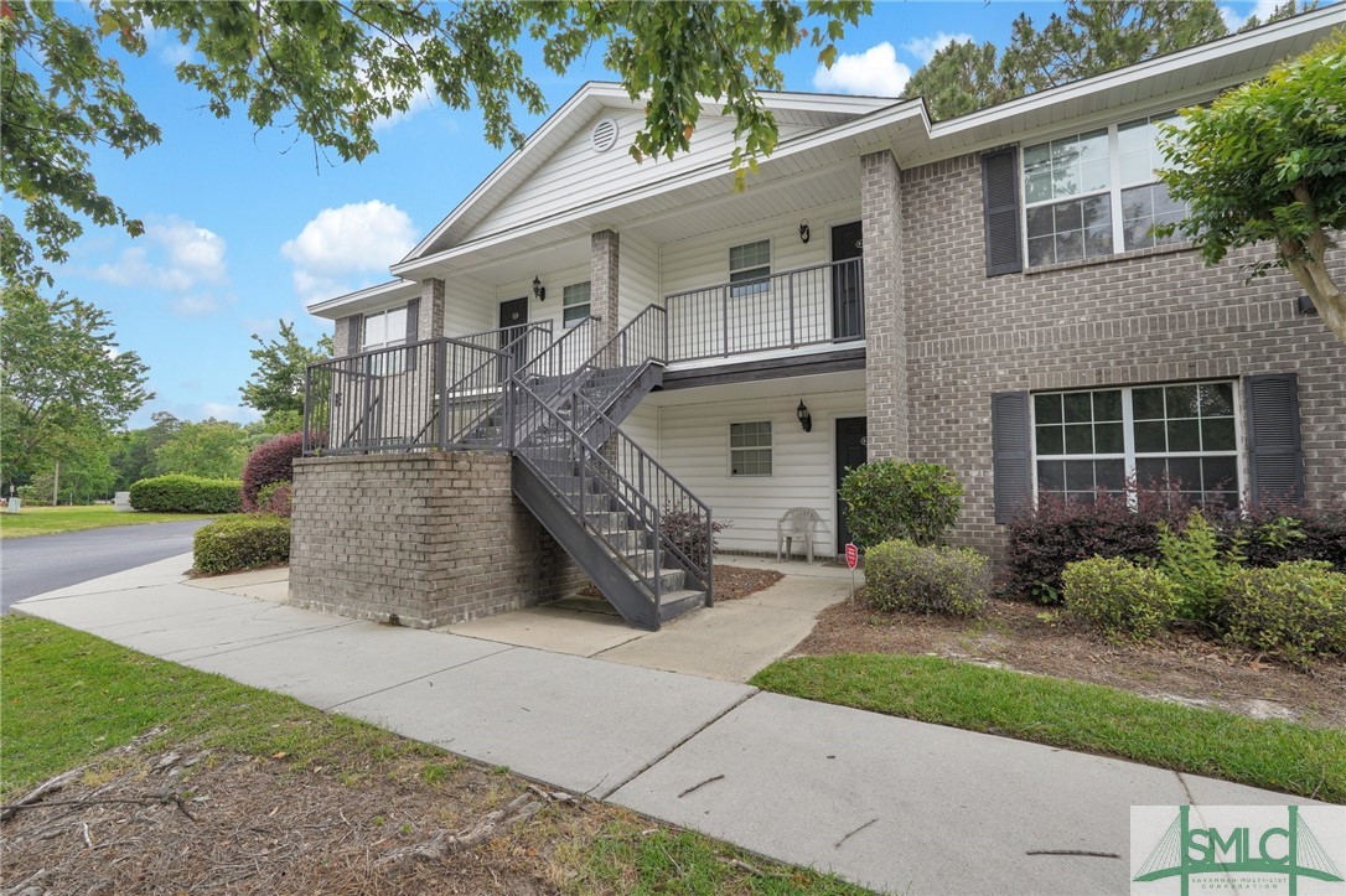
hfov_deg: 95.0
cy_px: 448
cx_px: 673
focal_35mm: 16
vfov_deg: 72.0
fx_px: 617
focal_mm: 16.5
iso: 320
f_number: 9
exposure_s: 1/125
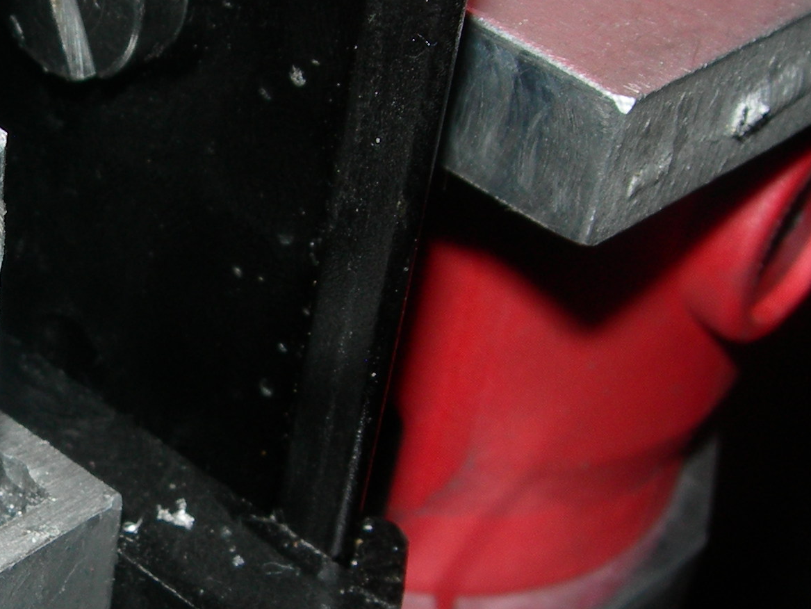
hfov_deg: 19.2
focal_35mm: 100
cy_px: 398
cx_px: 36
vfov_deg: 14.8
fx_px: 2344
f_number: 4.8
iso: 50
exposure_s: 1/60.1
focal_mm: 7.8
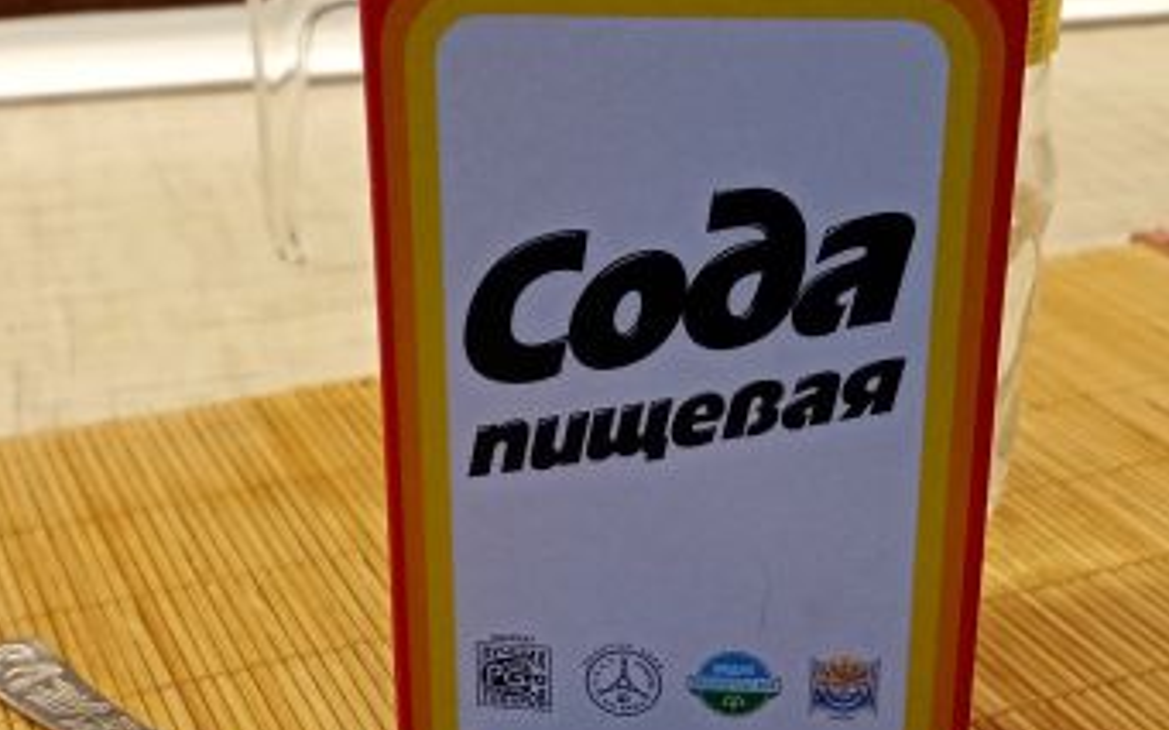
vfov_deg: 22.0
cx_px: 614
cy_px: 348
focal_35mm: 59
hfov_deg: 34.5
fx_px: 1879
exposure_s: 1/33.3
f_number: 1.8
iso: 113
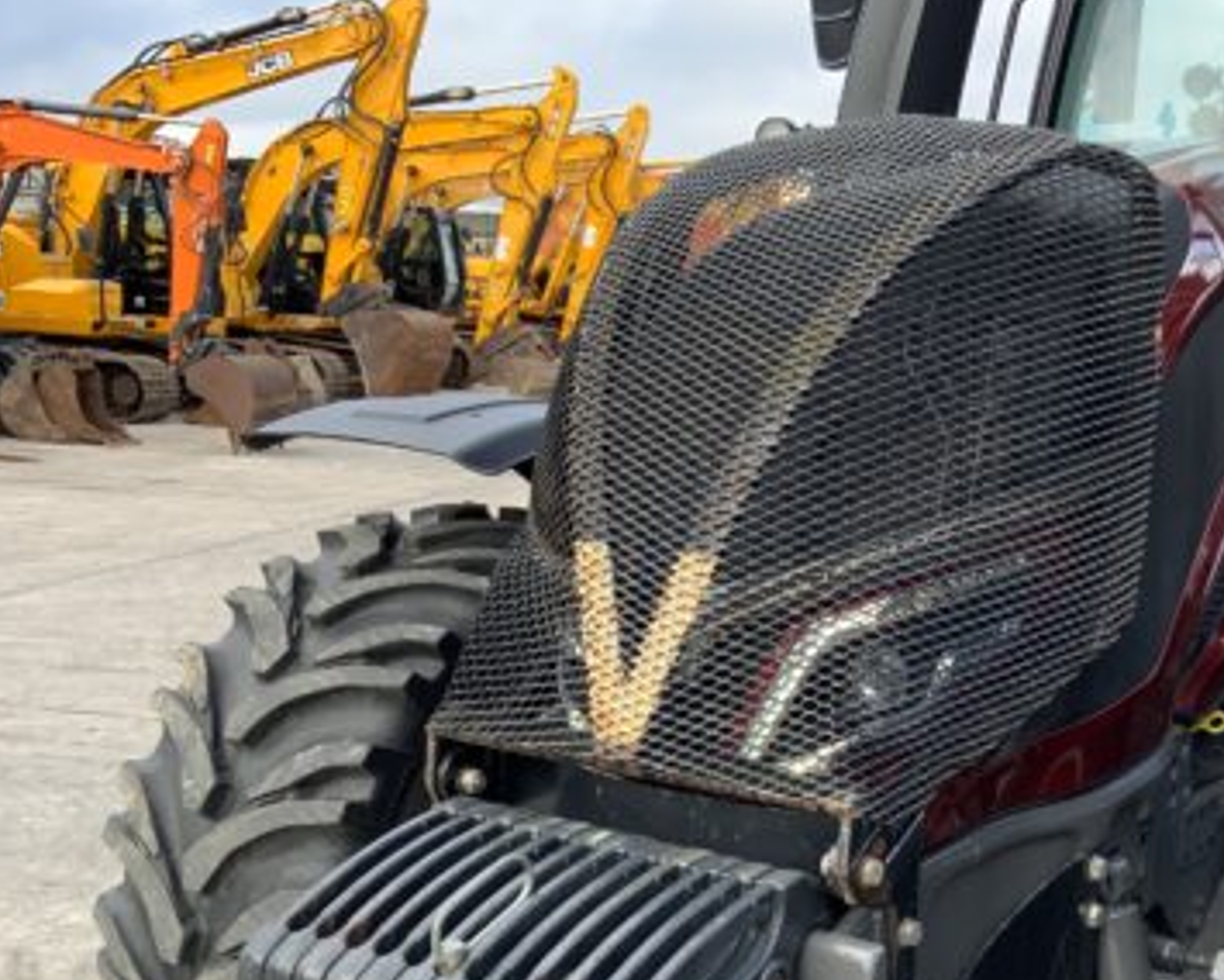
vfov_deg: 29.2
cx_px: 845
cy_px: 752
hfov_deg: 36.2
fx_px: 1848
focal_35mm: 51
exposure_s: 1/161
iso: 16
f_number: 1.8
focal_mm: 3
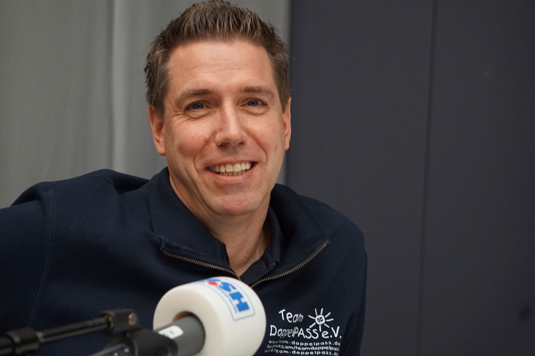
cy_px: 178
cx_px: 268
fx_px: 1218
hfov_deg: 24.8
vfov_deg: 16.6
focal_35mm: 82
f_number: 4.5
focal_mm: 55
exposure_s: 1/160
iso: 2000
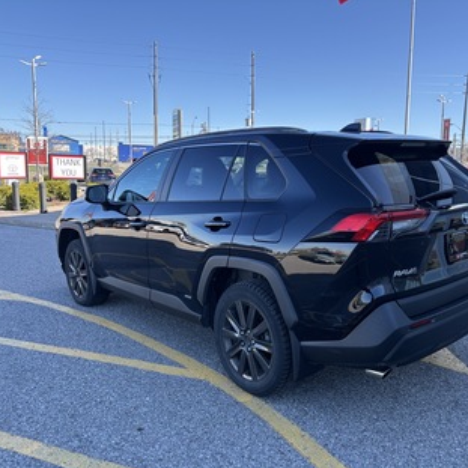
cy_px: 236
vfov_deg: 52.5
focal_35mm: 31
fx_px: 474
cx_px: 278
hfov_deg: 52.2
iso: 50
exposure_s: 1/787
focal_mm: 5.96
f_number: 1.6
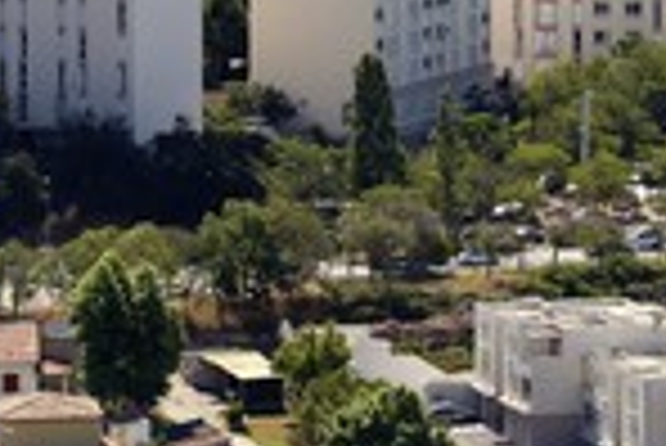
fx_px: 8129
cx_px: 740
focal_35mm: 439
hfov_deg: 4.7
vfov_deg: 3.1
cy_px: -59
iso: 200
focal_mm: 155
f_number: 13
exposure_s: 1/160
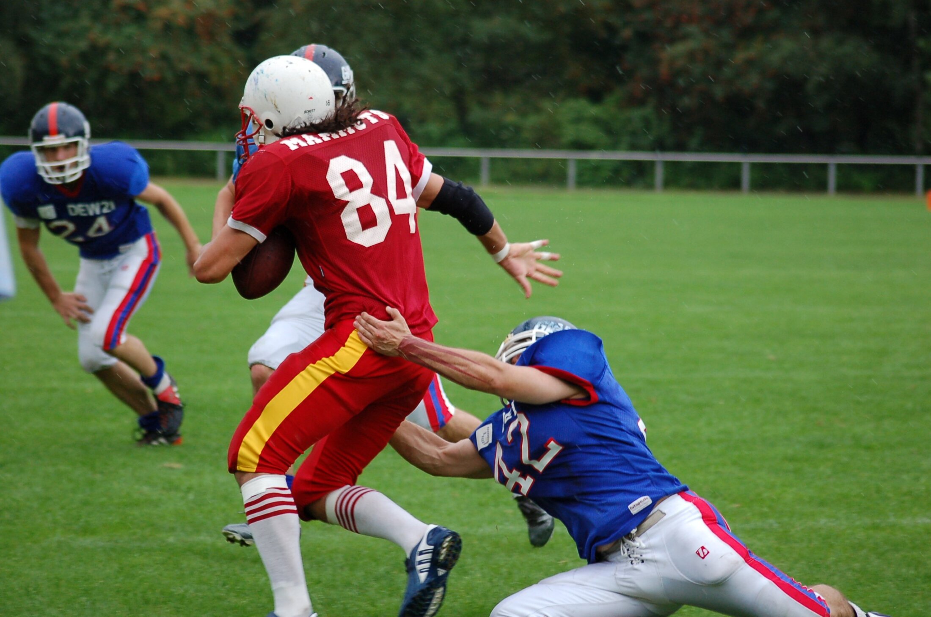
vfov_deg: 7.6
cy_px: 308
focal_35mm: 180
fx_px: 4646
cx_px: 466
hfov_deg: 11.4
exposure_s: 1/500
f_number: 4.2
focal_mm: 120
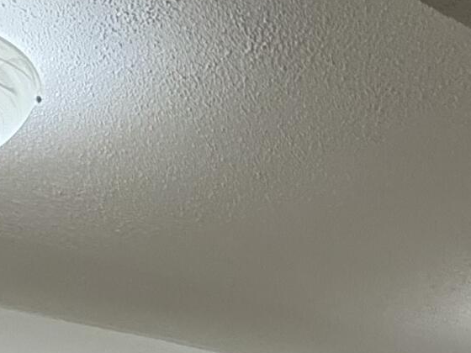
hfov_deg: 26.0
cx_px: 203
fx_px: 1020
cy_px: 772
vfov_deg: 14.8
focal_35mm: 75
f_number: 2.2
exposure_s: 1/120
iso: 400
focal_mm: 2.22
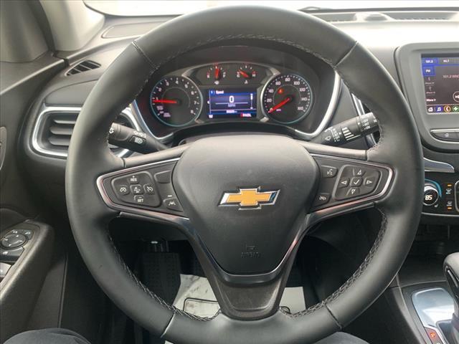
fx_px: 345
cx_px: 230
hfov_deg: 67.3
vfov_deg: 53.1
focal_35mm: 26
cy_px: 172
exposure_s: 1/60
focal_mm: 4.25
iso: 200
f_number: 1.8
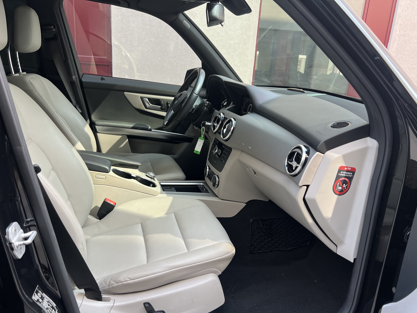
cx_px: 198
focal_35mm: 28
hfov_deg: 63.4
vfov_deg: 49.7
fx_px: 337
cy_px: 168
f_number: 1.5
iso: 40
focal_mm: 5.7
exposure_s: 1/224
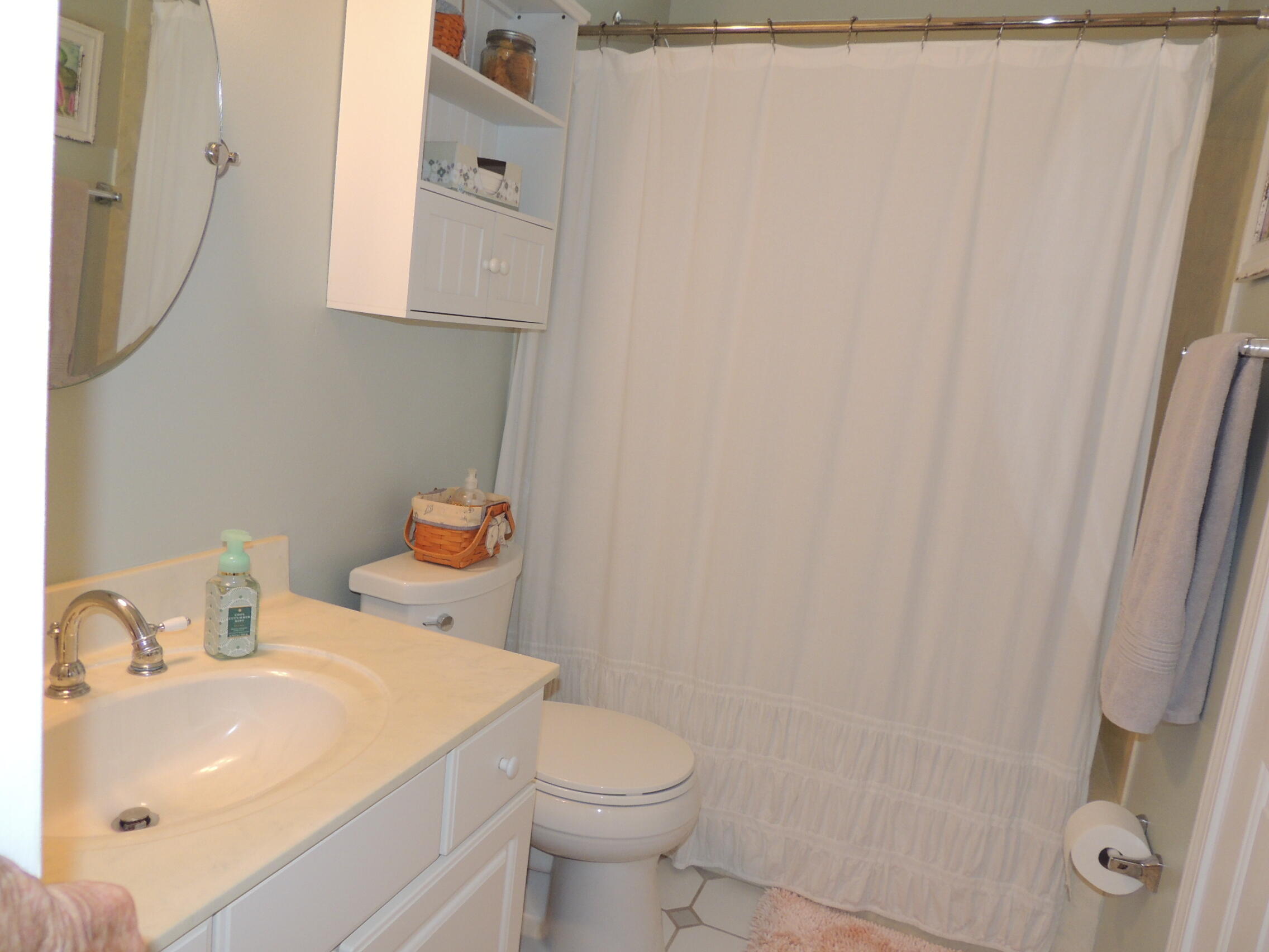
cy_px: 476
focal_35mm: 24
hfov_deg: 71.6
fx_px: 880
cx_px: 634
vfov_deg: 56.8
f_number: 3
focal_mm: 4.3
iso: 220
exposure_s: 1/40
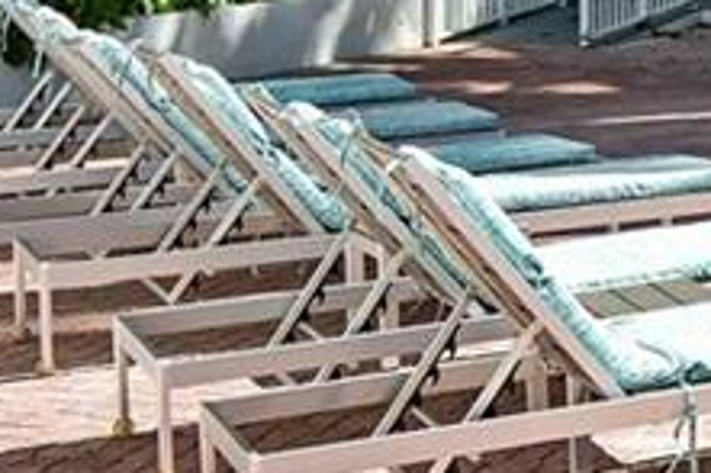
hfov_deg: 13.9
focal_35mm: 116
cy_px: -216
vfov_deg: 11.4
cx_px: 1573
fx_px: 2289
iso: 200
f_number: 4
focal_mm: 16
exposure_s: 1/250
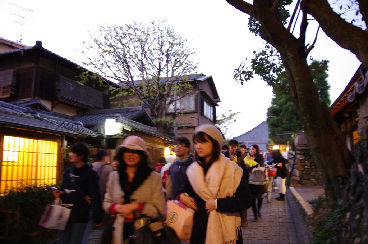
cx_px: 184
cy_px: 122
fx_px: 275
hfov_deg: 67.5
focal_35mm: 27
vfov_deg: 47.7
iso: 3200
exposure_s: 1/13
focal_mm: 18
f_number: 3.5
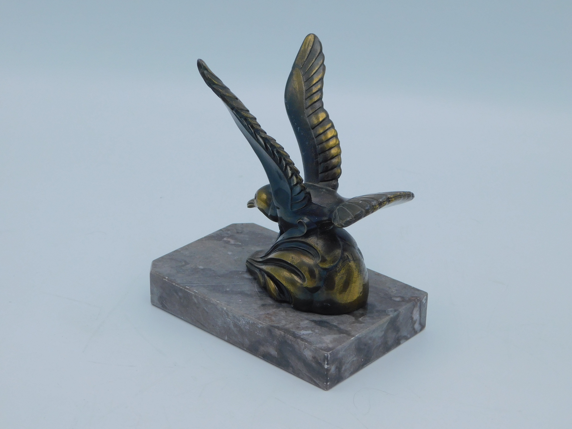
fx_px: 1173
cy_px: 214
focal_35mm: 71
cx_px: 286
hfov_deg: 27.4
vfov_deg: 20.7
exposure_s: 1/125
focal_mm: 12.6
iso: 125
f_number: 4.3
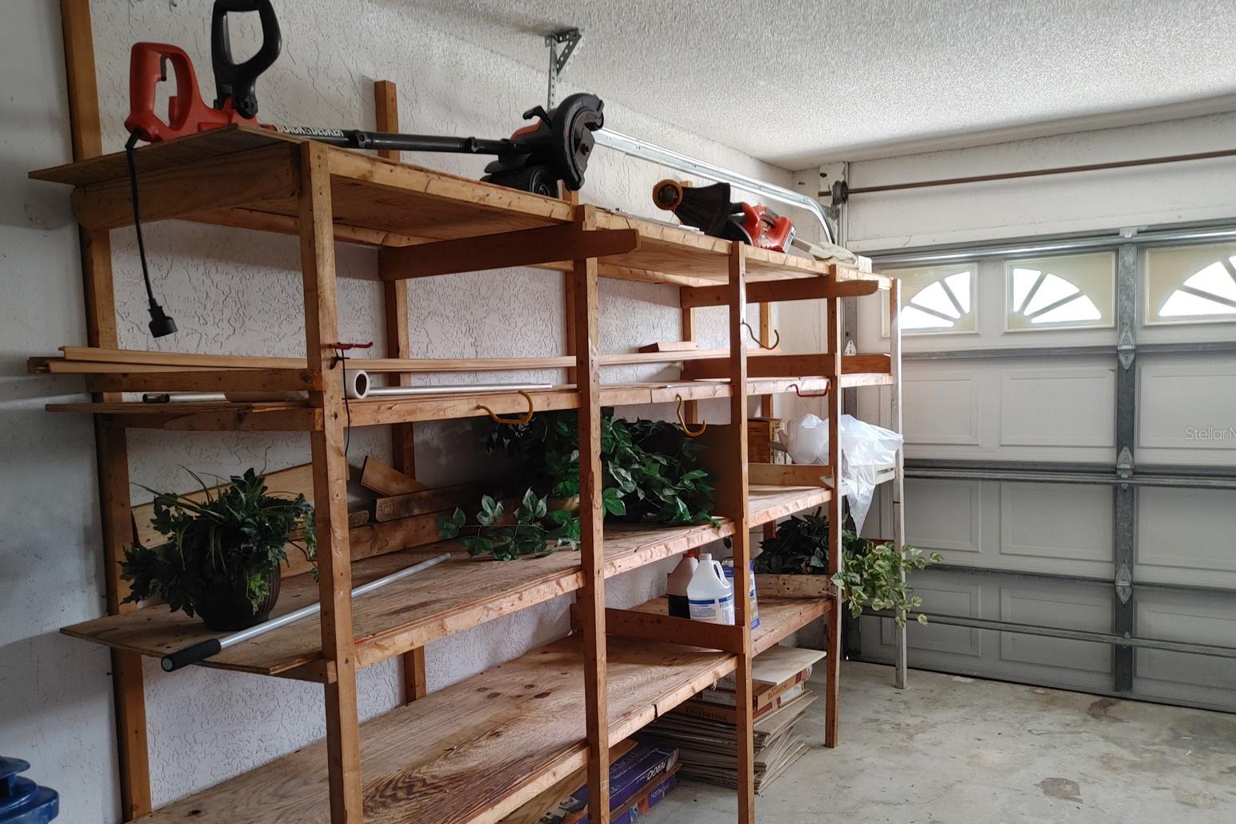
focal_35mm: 28
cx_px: 621
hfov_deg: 65.5
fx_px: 961
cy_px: 433
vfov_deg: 46.4
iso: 200
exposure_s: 1/24
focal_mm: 5.58
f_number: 1.8
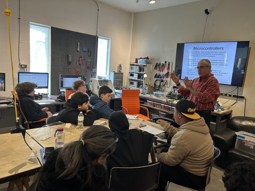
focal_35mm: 26
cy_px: 96
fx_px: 192
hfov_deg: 67.3
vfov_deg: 53.1
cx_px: 128
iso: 100
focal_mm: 5.7
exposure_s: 1/120
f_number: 1.5
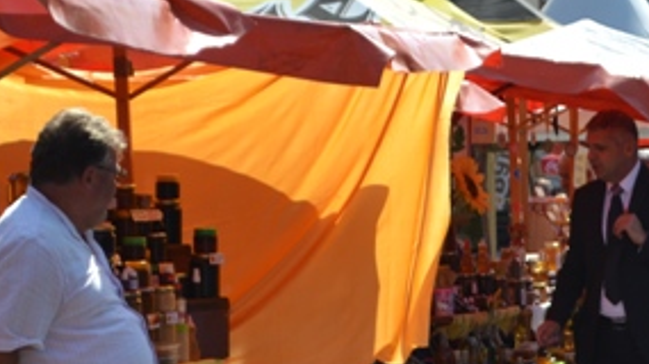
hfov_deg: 11.0
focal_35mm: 194
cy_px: 311
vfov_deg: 6.2
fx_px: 3340
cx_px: 610
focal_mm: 55
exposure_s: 1/250
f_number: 8
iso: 100
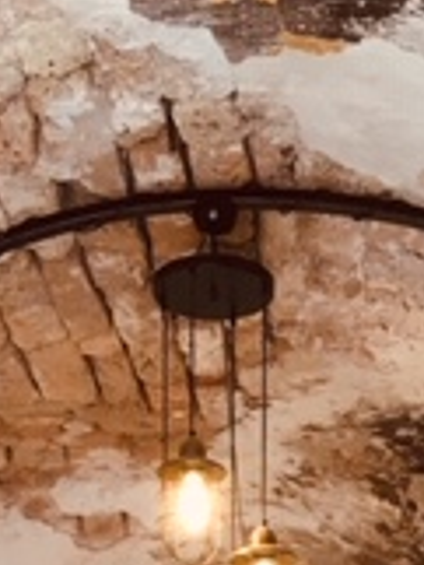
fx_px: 1876
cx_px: 270
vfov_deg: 14.7
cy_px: 1049
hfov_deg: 12.9
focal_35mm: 115
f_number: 2.2
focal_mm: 4.15
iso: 40
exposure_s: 1/33
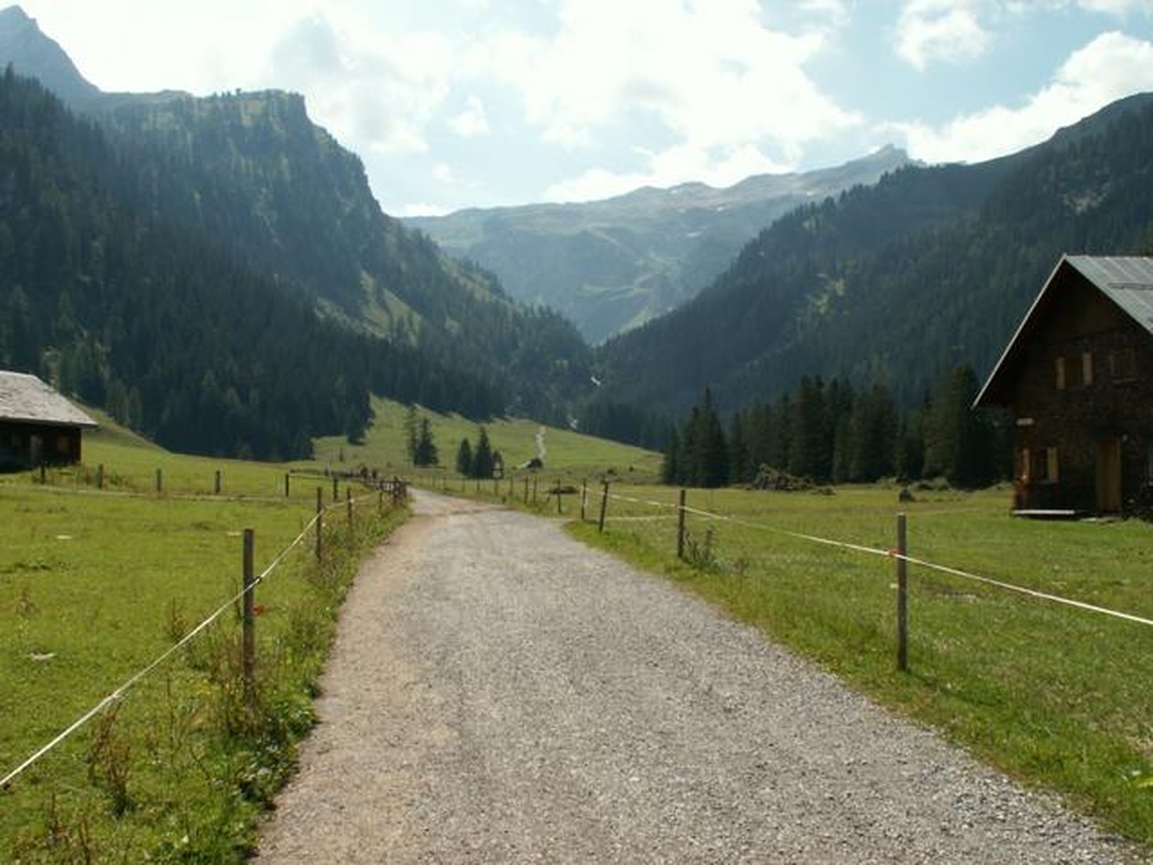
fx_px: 1166
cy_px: 432
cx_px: 576
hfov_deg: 52.6
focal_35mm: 35
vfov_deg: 40.7
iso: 50
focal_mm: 5.86
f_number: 7.1
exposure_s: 1/200
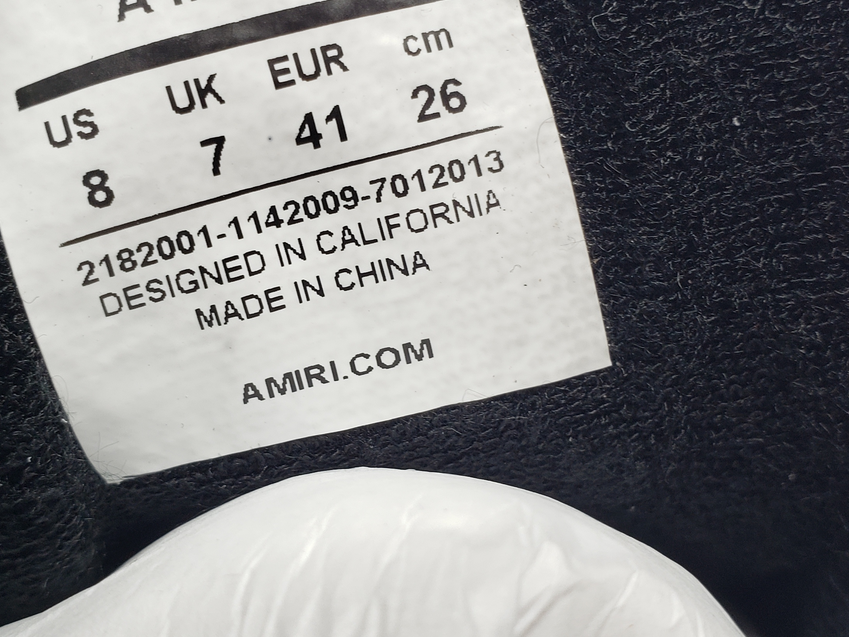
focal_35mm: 48
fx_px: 1177
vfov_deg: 30.3
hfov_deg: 39.5
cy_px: 321
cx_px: 354
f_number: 2.4
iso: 50
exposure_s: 1/117
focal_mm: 4.3
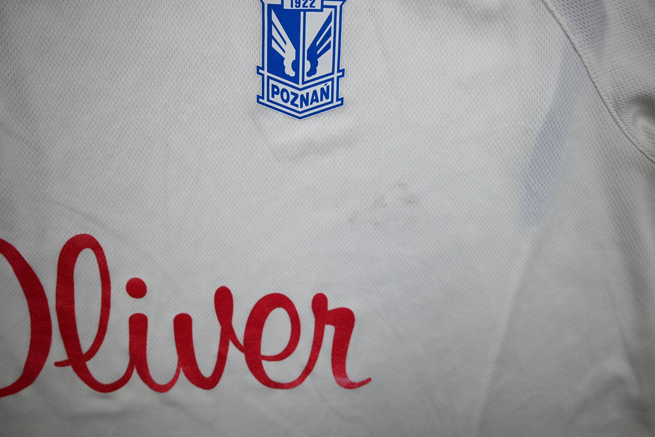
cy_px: 218
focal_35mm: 24
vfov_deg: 53.2
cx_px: 328
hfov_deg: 73.7
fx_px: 437
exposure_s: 1/250
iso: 200
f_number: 5.6
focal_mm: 24
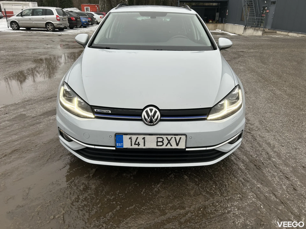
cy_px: 114
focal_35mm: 26
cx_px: 153
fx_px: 230
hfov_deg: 67.3
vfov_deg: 53.1
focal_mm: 5.7
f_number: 1.5
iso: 50
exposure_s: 1/439
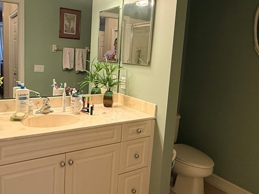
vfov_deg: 46.7
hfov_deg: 59.5
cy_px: 87
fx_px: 224
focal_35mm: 30
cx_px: 103
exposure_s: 1/120
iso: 320
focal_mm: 2.22
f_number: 2.2
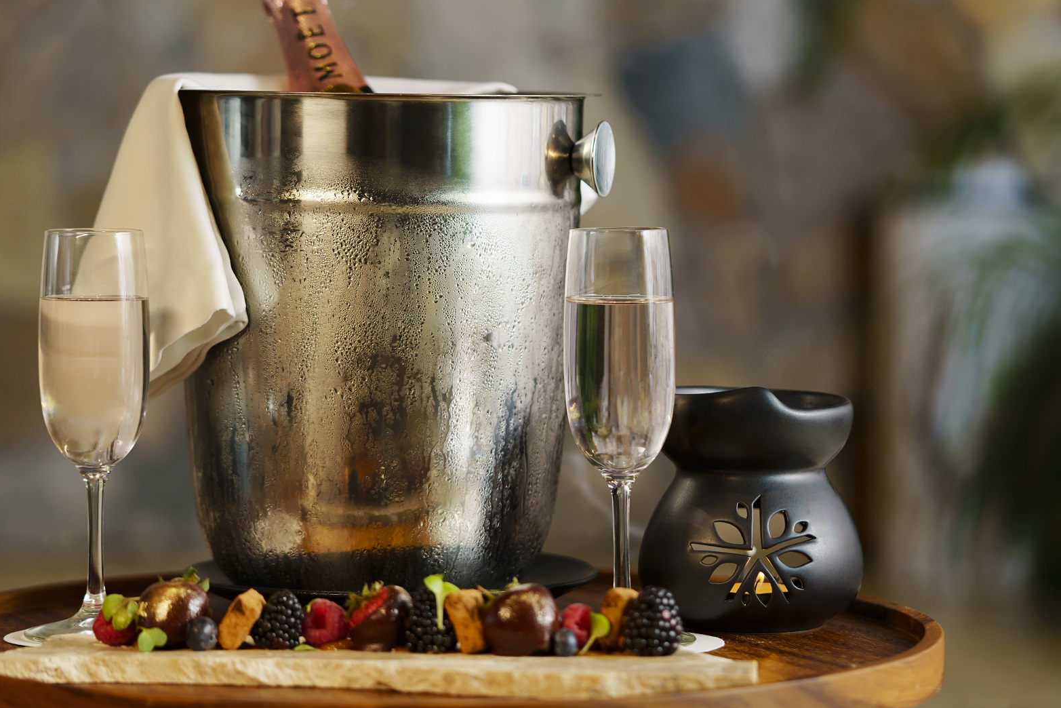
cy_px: 321
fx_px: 3390
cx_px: 426
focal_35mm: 115
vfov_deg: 11.9
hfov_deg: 17.8
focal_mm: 90
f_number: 2.8
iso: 400
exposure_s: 1/160
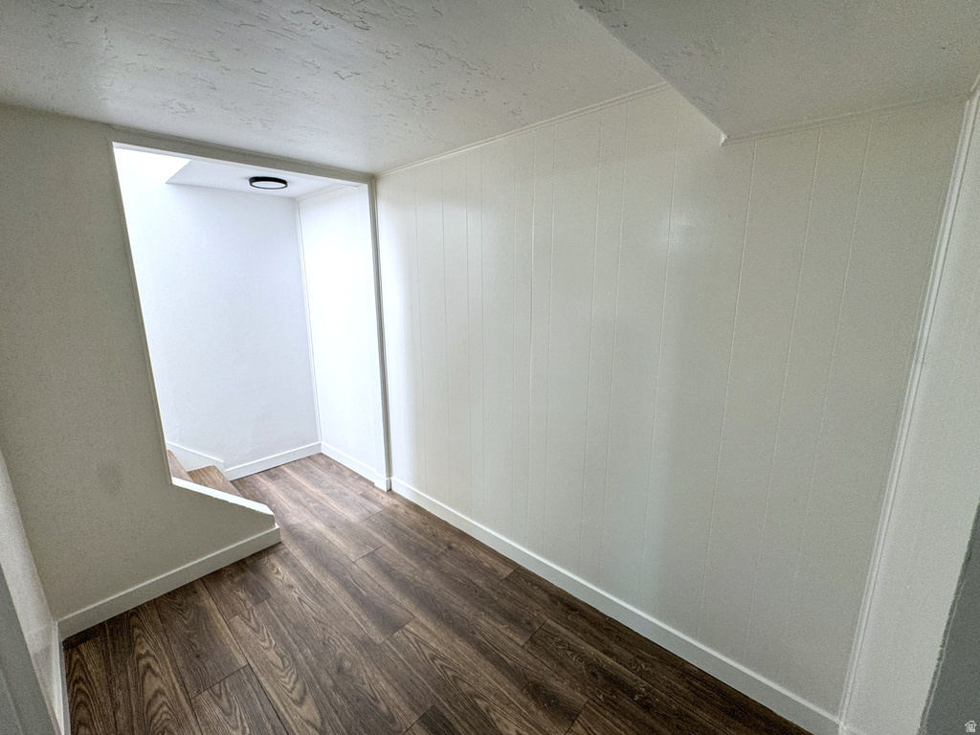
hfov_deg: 102.1
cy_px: 368
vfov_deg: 85.7
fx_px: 396
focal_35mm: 14
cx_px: 490
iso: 80
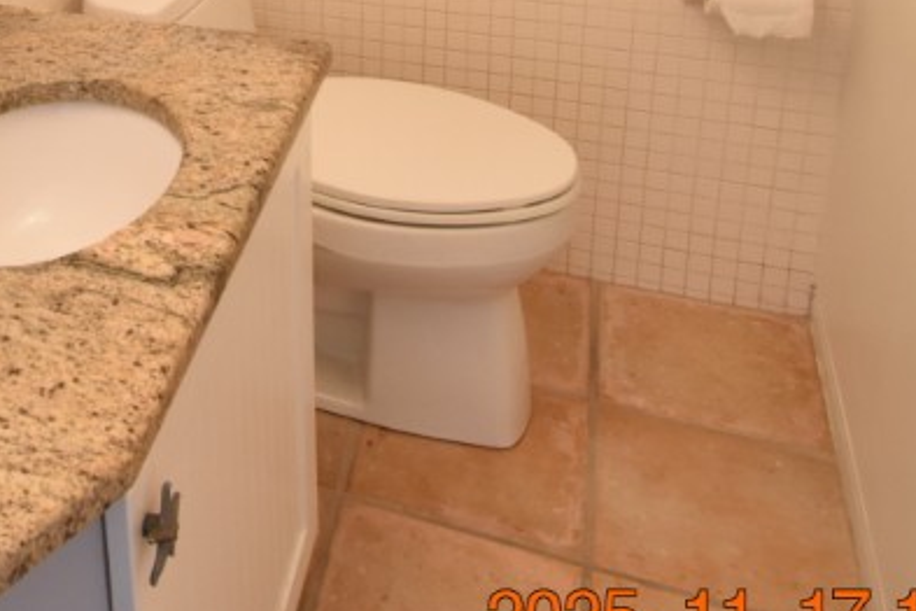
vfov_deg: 26.7
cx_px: -7
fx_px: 1119
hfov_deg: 39.1
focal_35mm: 44
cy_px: -142
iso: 800
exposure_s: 1/20
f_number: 3.5
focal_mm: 10
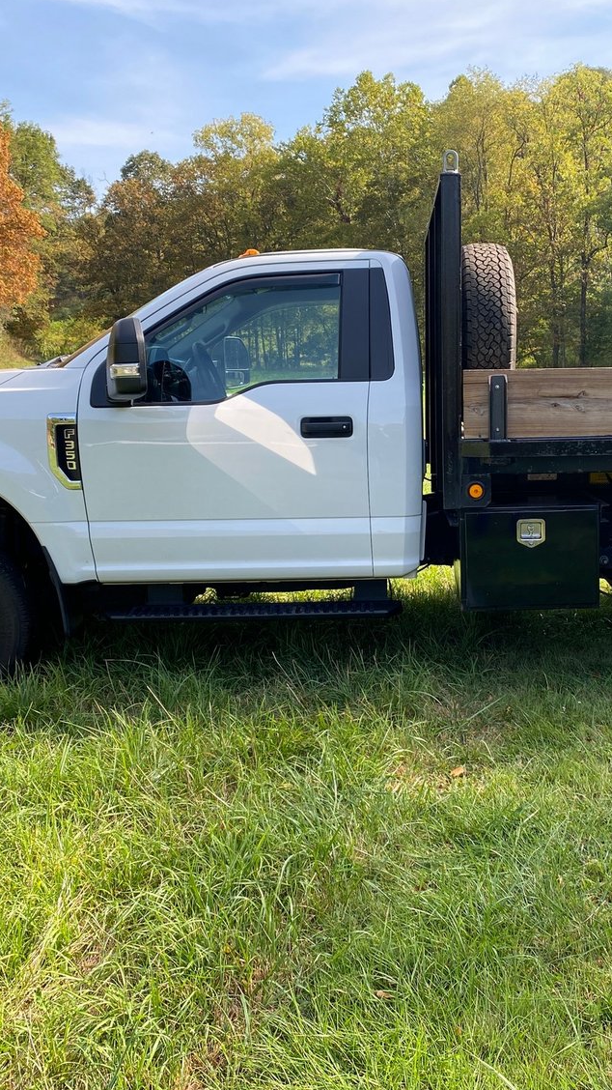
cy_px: 543
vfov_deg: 52.8
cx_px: 435
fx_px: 1097
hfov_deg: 30.8
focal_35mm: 38
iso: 32
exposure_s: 1/452
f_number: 1.8
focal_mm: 4.25
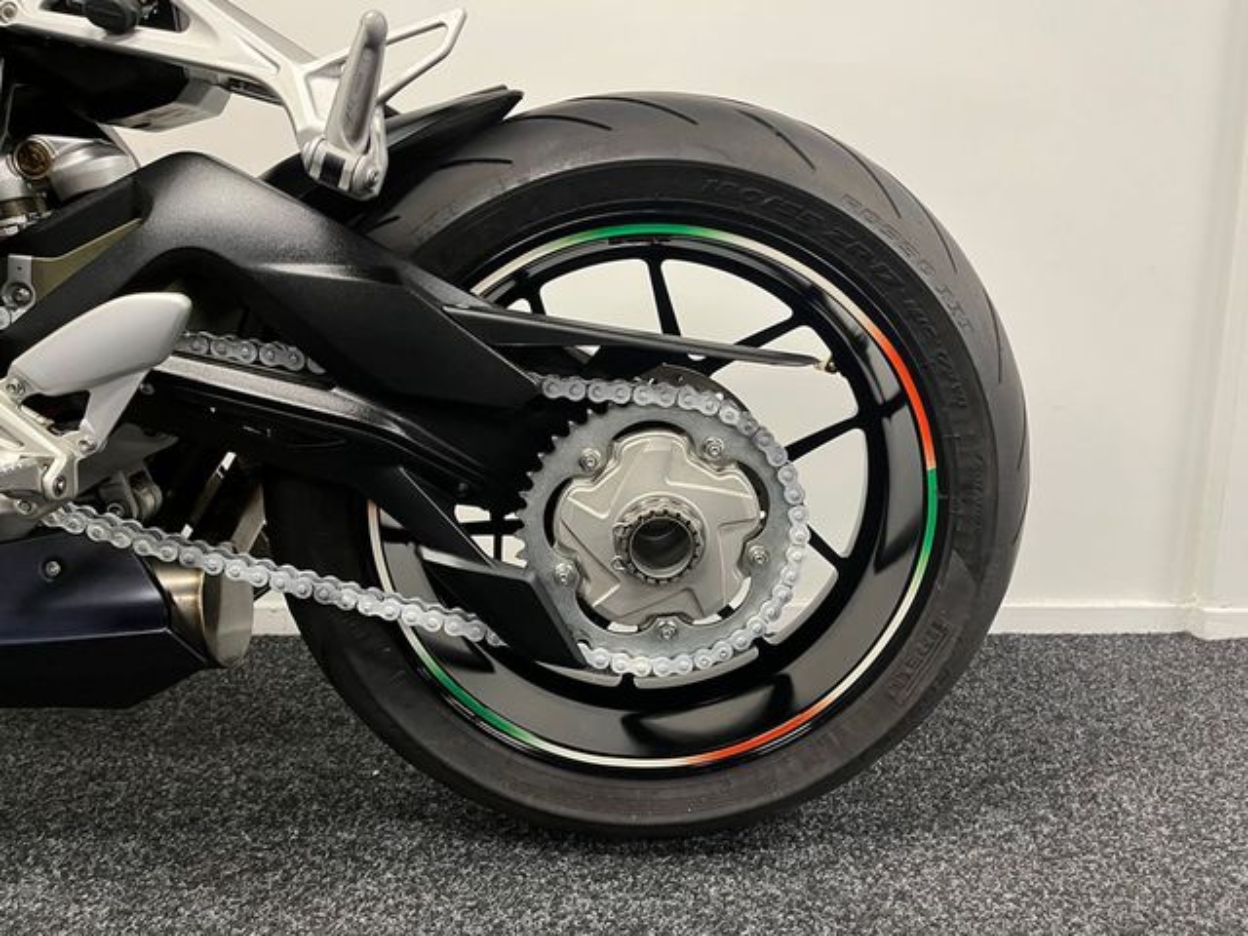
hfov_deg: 67.3
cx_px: 624
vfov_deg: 53.1
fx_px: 937
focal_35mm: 26
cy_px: 468
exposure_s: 1/50
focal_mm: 5.1
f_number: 1.6
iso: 250
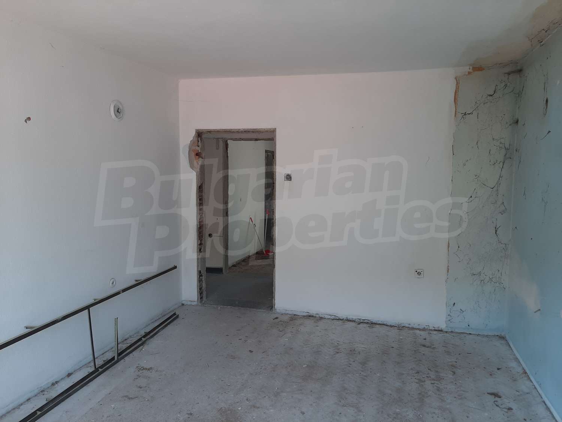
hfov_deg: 67.3
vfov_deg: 53.1
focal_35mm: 26
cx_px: 281
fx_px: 422
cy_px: 211
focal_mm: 3.93
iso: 40
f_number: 1.7
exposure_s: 1/100
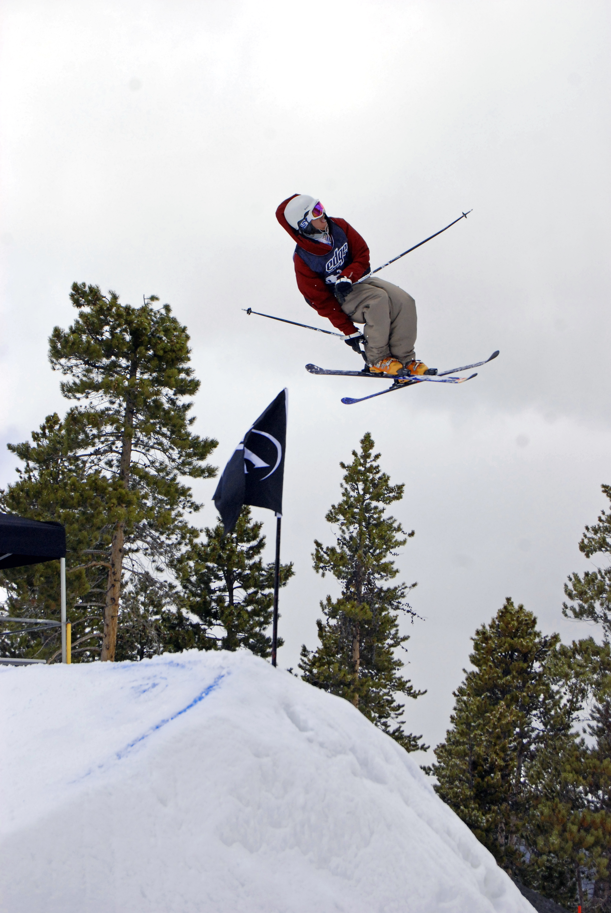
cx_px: 306
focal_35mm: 82
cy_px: 456
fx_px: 2094
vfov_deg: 24.6
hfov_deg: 16.6
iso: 500
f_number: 8
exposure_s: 1/2000
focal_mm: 55
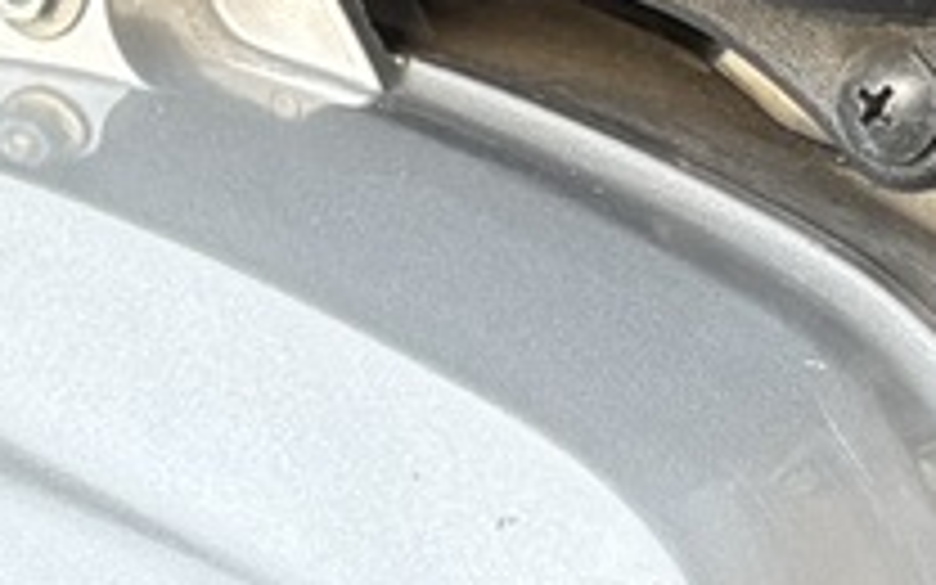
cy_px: 387
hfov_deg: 12.3
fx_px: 4337
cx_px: 688
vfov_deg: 7.7
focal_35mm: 170
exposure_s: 1/60
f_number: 1.6
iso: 250
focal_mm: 5.96
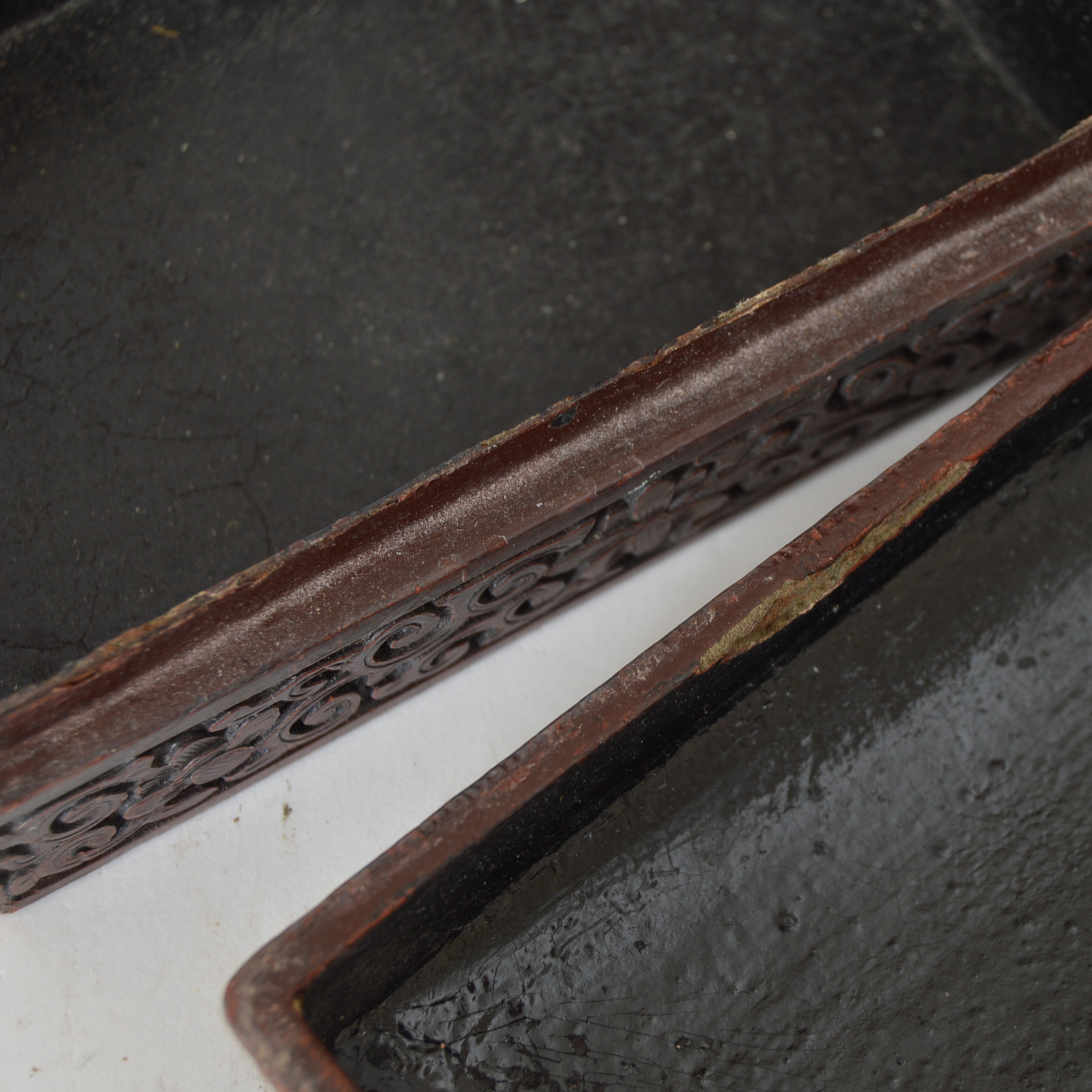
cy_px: 540
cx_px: 742
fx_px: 2630
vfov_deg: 23.5
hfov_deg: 23.3
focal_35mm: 74
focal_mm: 35
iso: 200
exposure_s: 1/125
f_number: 5
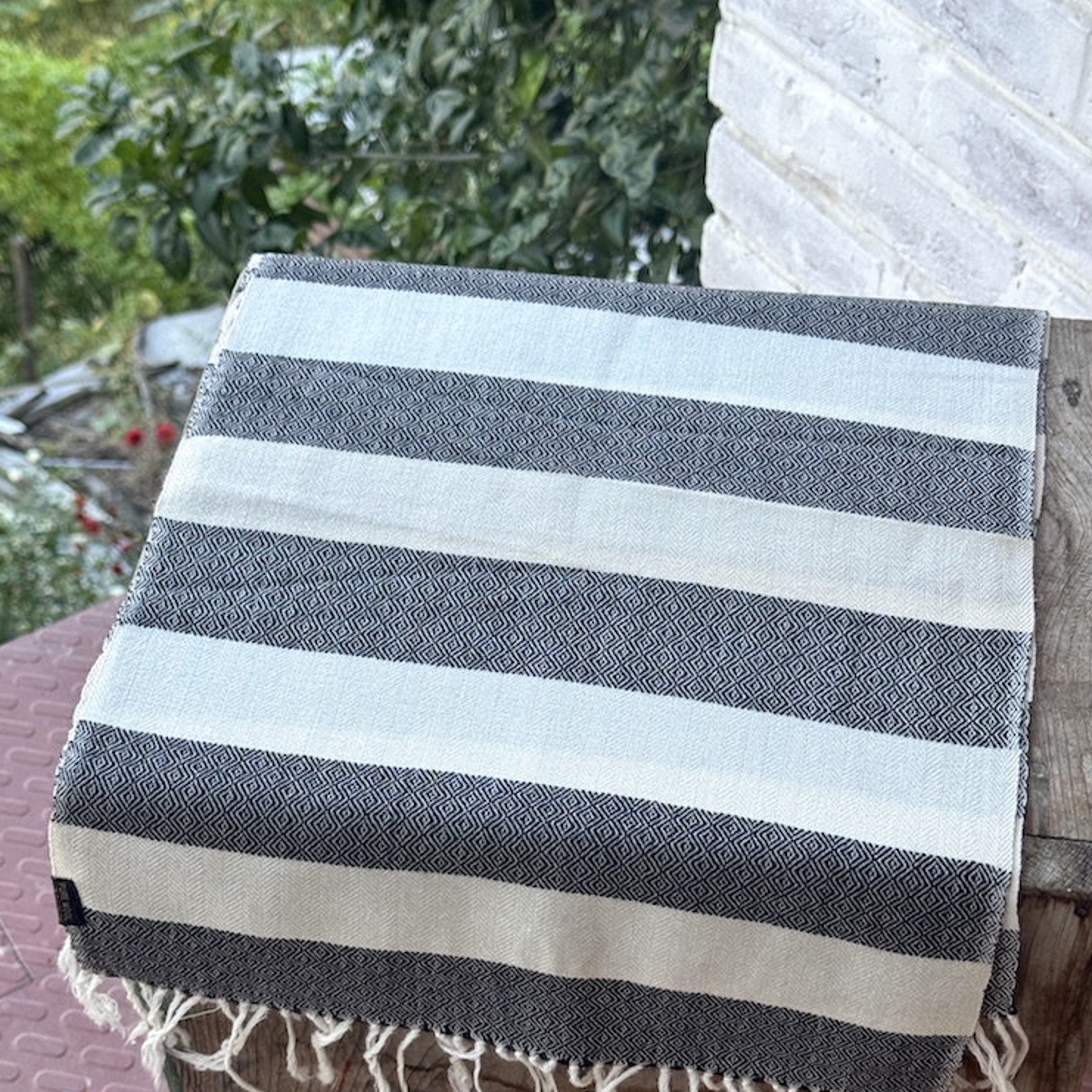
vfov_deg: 29.9
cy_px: 688
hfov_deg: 30.0
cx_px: 545
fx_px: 2034
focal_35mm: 57
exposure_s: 1/296
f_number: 1.78
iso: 64
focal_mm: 6.76
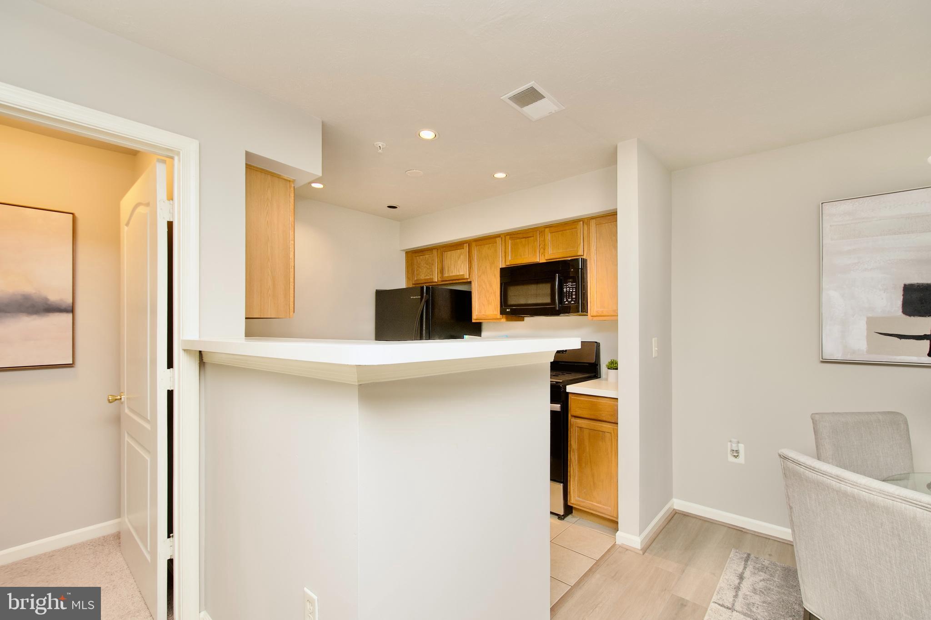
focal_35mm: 15
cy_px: 310
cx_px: 466
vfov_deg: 77.3
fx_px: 388
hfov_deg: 100.4
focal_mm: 10
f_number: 7.1
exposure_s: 1/8
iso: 320
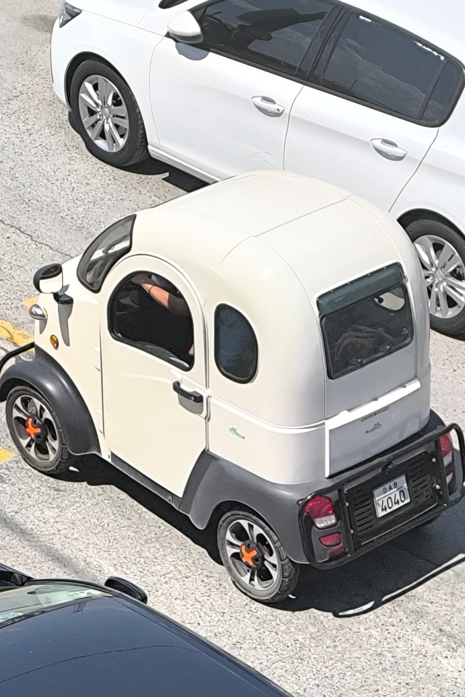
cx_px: 229
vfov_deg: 31.4
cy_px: 348
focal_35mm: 64
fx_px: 1239
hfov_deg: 21.3
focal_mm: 6.14
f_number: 1.65
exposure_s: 1/1341
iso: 50
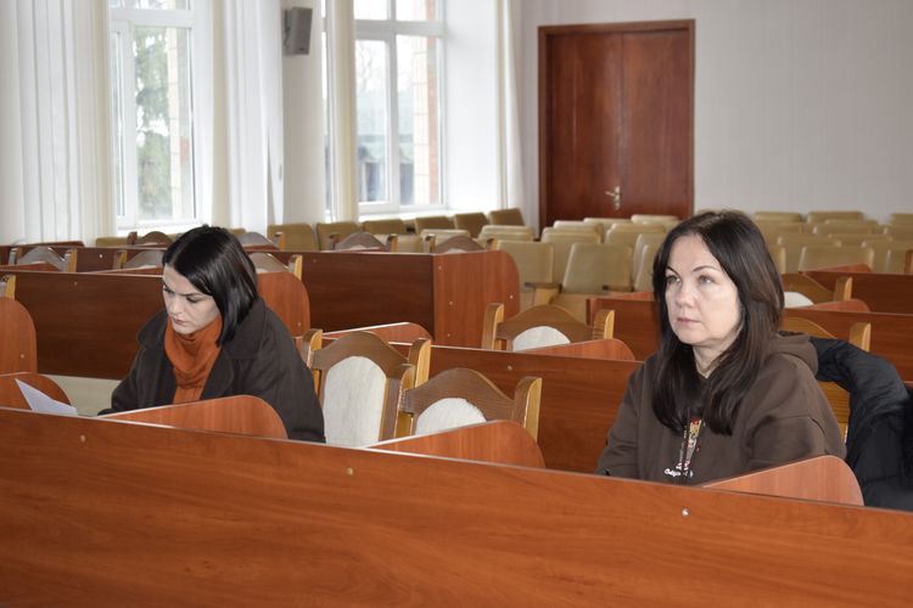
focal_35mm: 82
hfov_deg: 24.6
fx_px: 2092
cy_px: 304
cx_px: 456
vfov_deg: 16.6
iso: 800
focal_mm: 55
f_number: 5.6
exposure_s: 1/80
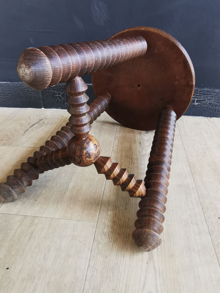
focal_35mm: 27
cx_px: 110
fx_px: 229
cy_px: 146
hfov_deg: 51.4
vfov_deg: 65.3
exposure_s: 1/33.3
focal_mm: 2.26
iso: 160
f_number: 2.2
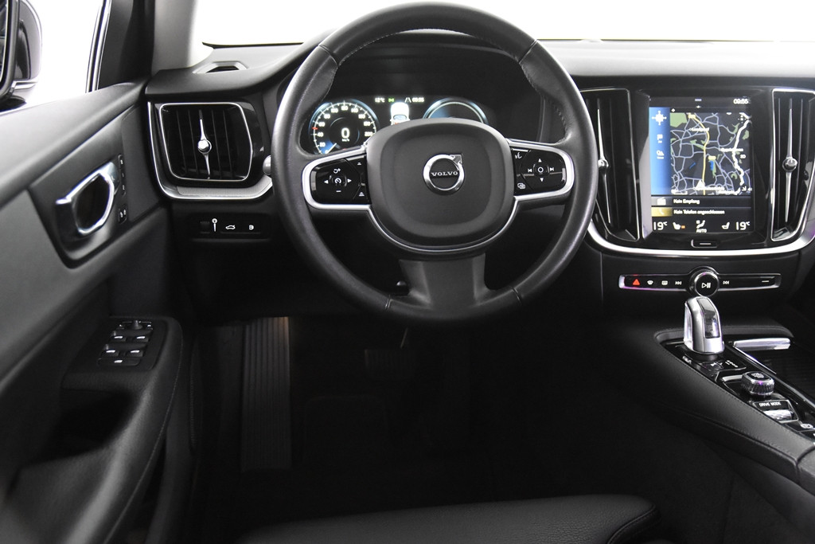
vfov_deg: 36.9
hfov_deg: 53.1
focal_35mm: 36
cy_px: 272
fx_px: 815
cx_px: 408
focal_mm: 24
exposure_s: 1/40
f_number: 3
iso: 5600
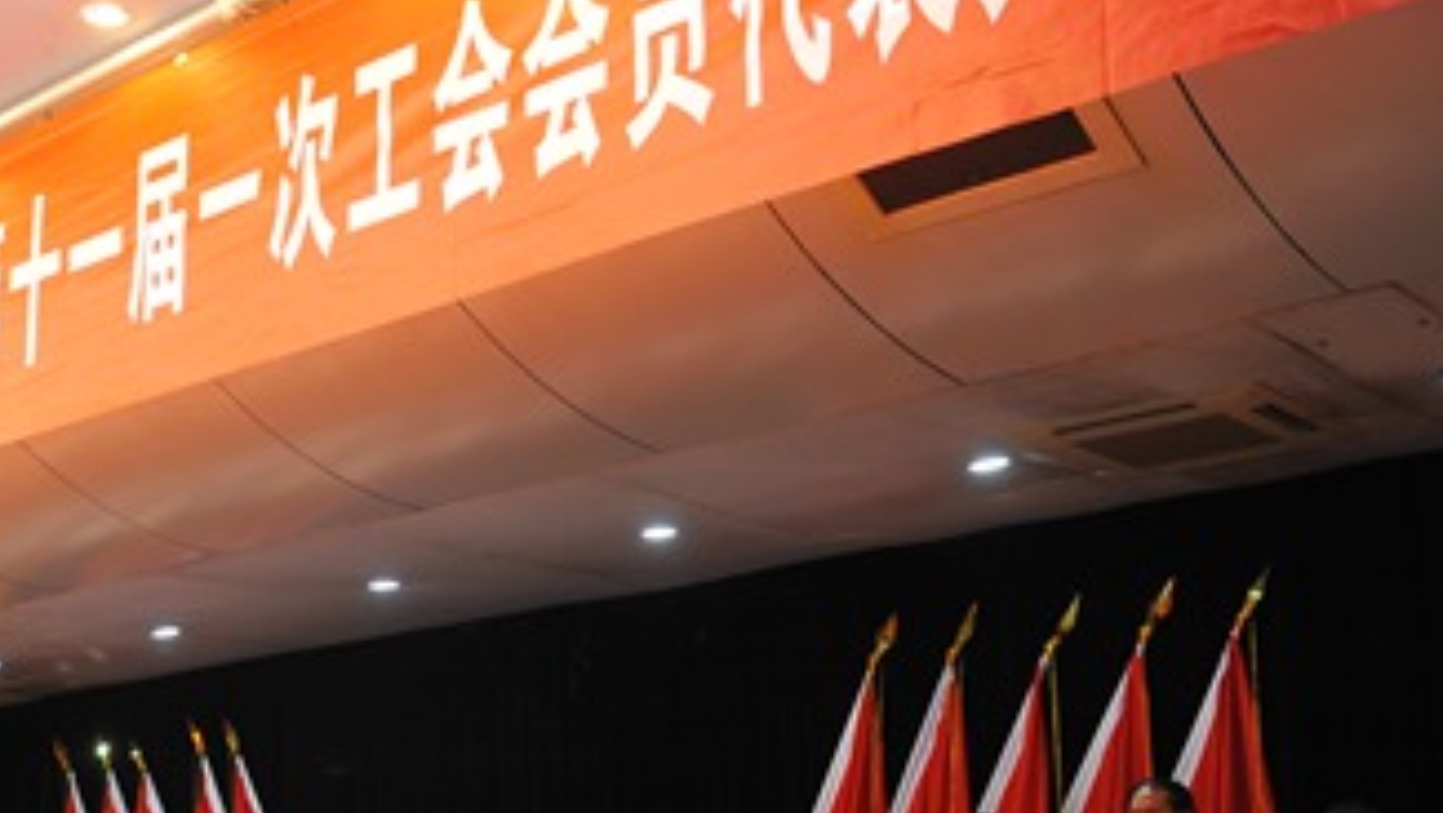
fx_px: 2143
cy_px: 704
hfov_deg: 36.4
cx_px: 369
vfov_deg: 21.1
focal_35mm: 56
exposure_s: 1/50
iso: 1250
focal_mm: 29
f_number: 3.2
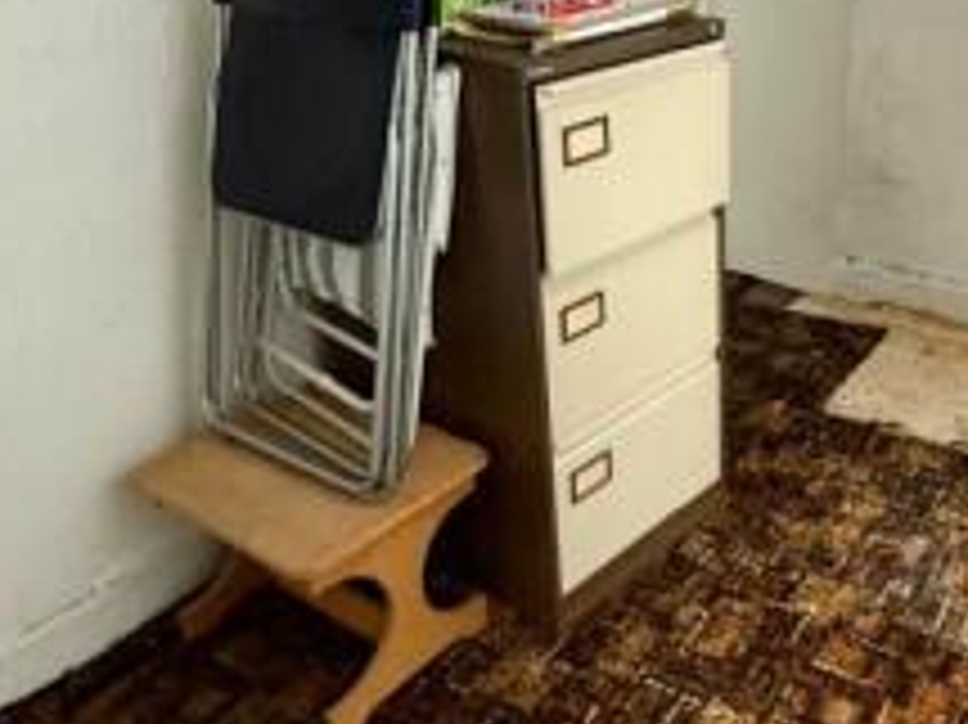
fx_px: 1062
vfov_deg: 36.6
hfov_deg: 46.8
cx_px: 754
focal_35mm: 38
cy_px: 160
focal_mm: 2.22
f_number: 2.2
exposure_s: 1/60
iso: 400
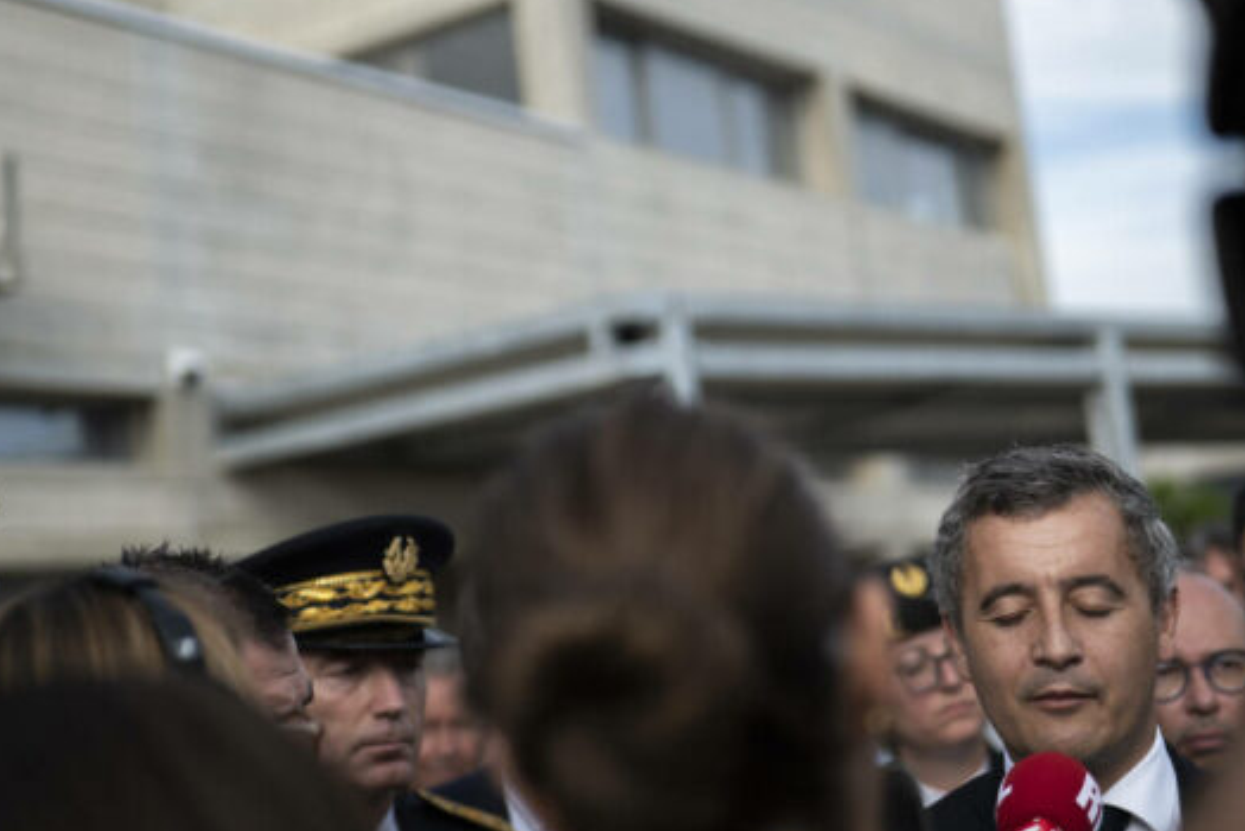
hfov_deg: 32.3
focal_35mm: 62
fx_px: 2145
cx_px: 703
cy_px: 366
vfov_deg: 21.9
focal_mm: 50
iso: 100
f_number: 2
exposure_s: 1/1250
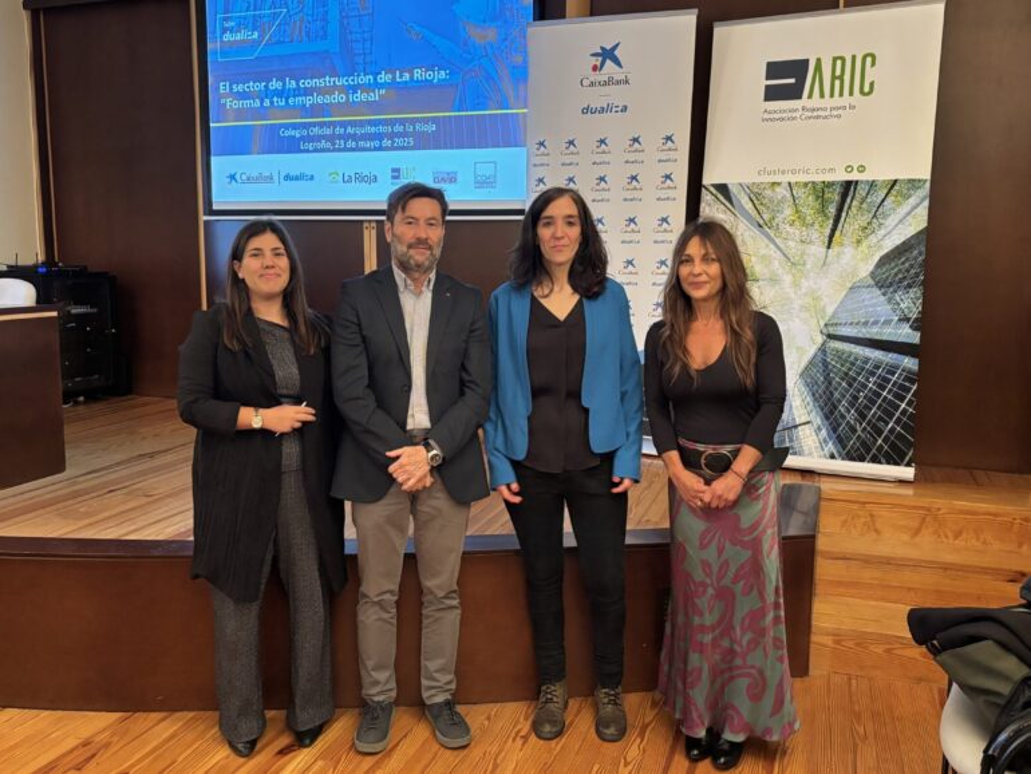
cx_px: 516
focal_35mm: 26
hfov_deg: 67.3
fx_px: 775
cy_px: 387
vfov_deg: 53.1
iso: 500
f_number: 1.6
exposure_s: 1/50
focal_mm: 5.96
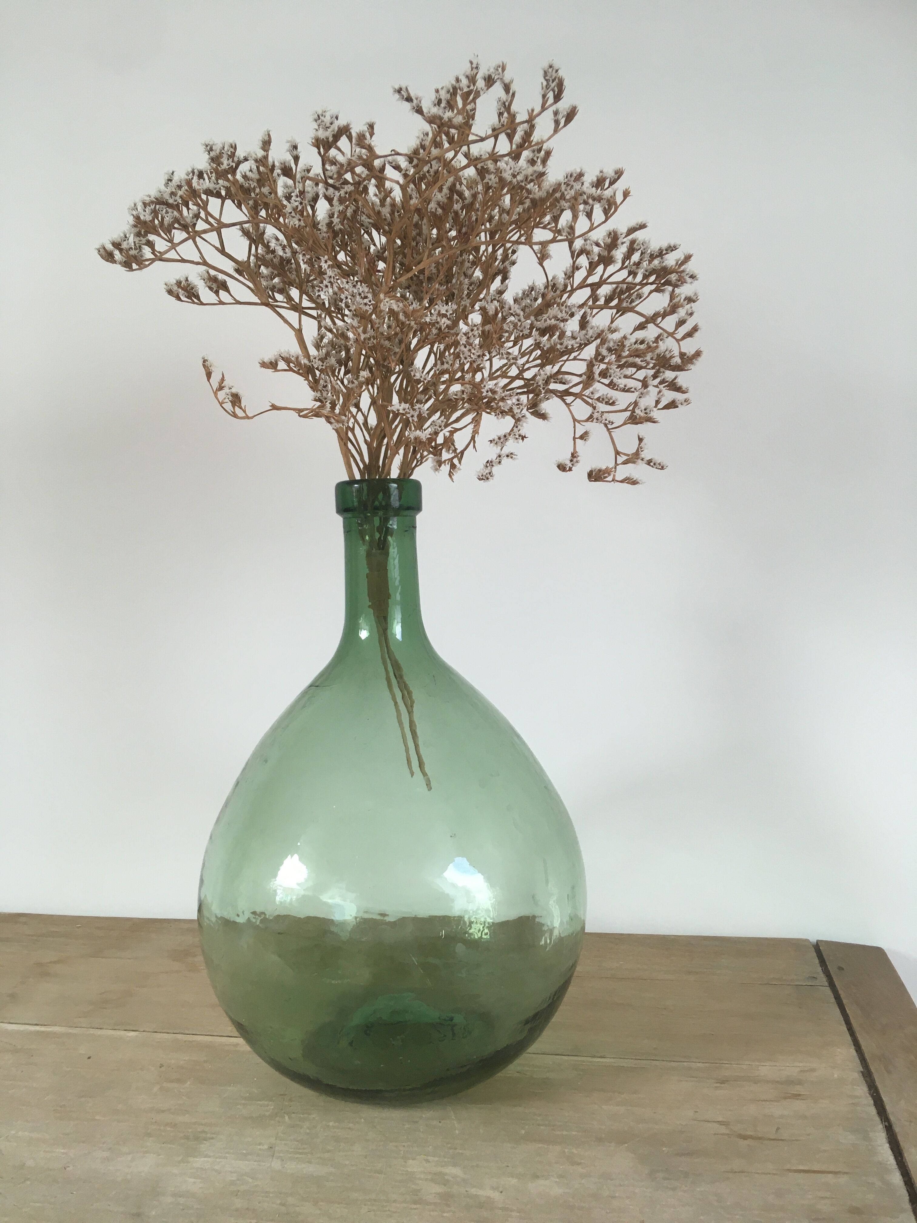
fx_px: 1024
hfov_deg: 48.2
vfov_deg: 61.7
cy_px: 612
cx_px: 458
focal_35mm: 29
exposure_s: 1/33
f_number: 2.2
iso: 25
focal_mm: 4.15
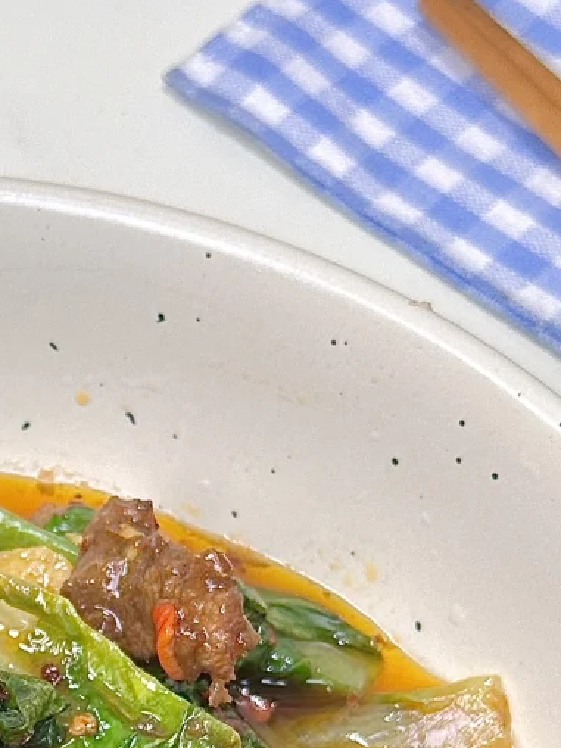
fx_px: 2939
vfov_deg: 14.1
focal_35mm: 136
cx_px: -141
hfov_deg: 10.7
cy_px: 872
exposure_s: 1/262
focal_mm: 6.86
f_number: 1.78
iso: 64
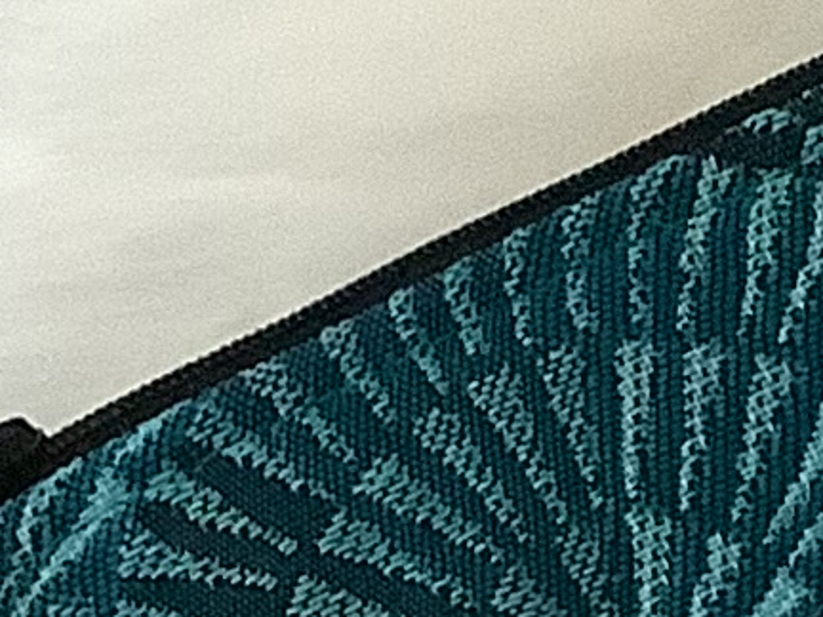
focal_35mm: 234
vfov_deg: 6.3
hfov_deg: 7.9
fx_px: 5563
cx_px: 1831
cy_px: 884
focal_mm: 3.3
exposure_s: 1/33
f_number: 2.4
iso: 400
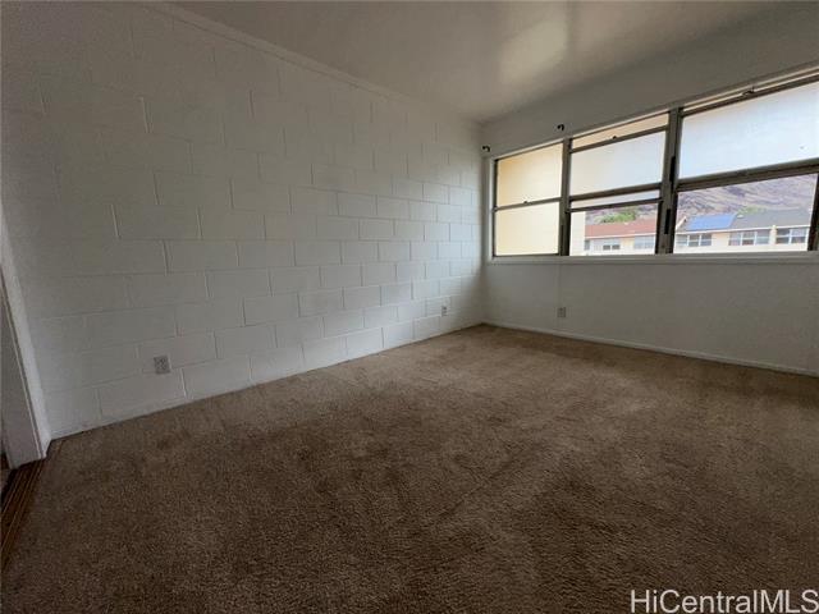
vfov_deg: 85.7
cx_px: 410
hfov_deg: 102.1
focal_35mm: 14
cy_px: 307
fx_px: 331
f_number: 2.2
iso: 32
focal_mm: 2.22
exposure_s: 1/243
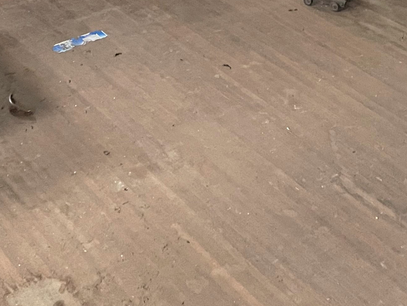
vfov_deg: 17.0
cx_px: 280
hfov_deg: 24.0
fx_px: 953
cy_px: -107
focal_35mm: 81
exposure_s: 1/58
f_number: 1.6
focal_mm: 4.2
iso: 500
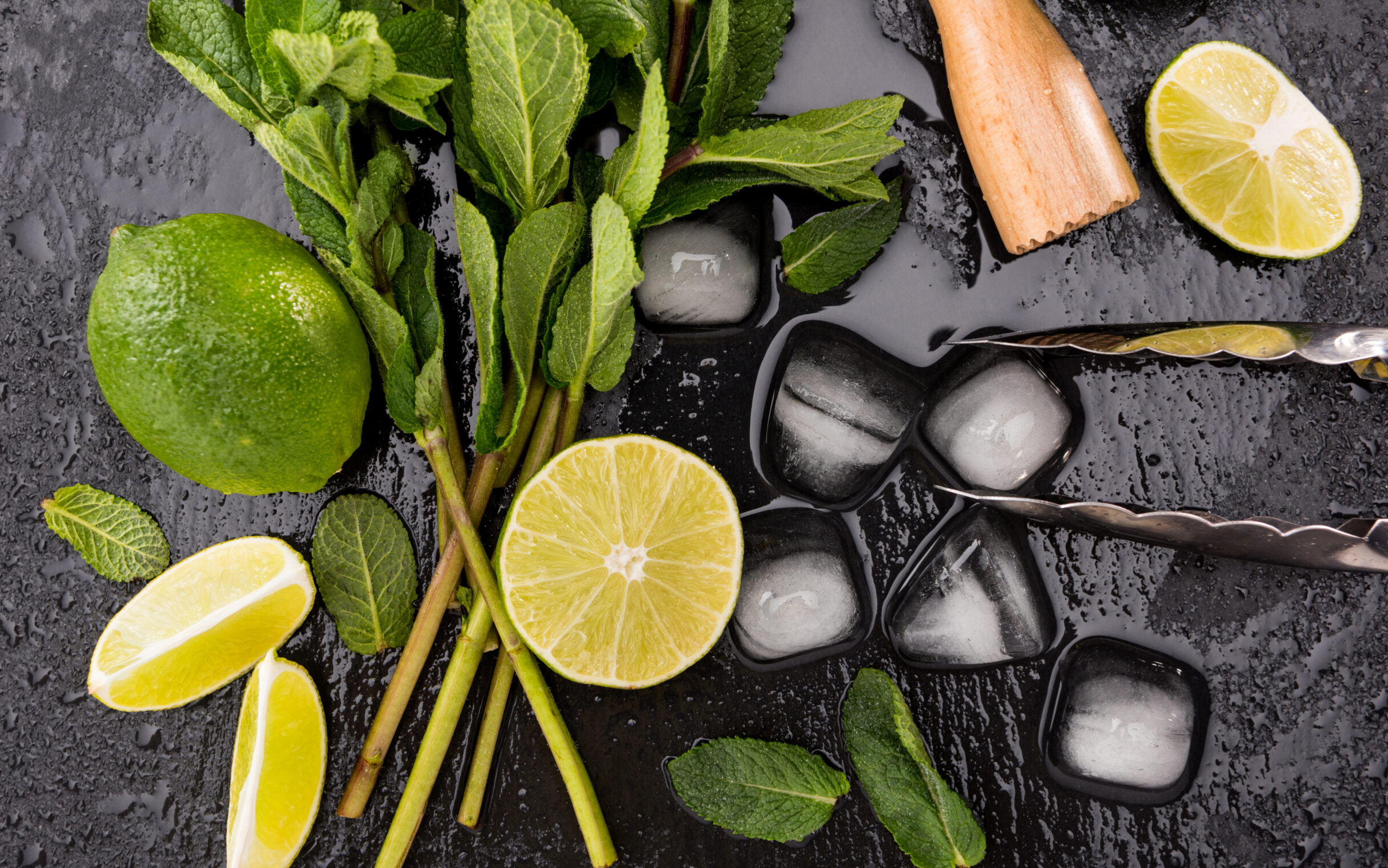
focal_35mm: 70
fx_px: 2648
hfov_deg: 29.4
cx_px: 668
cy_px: 438
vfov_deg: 18.6
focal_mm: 65
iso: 125
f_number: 9
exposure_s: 1/125
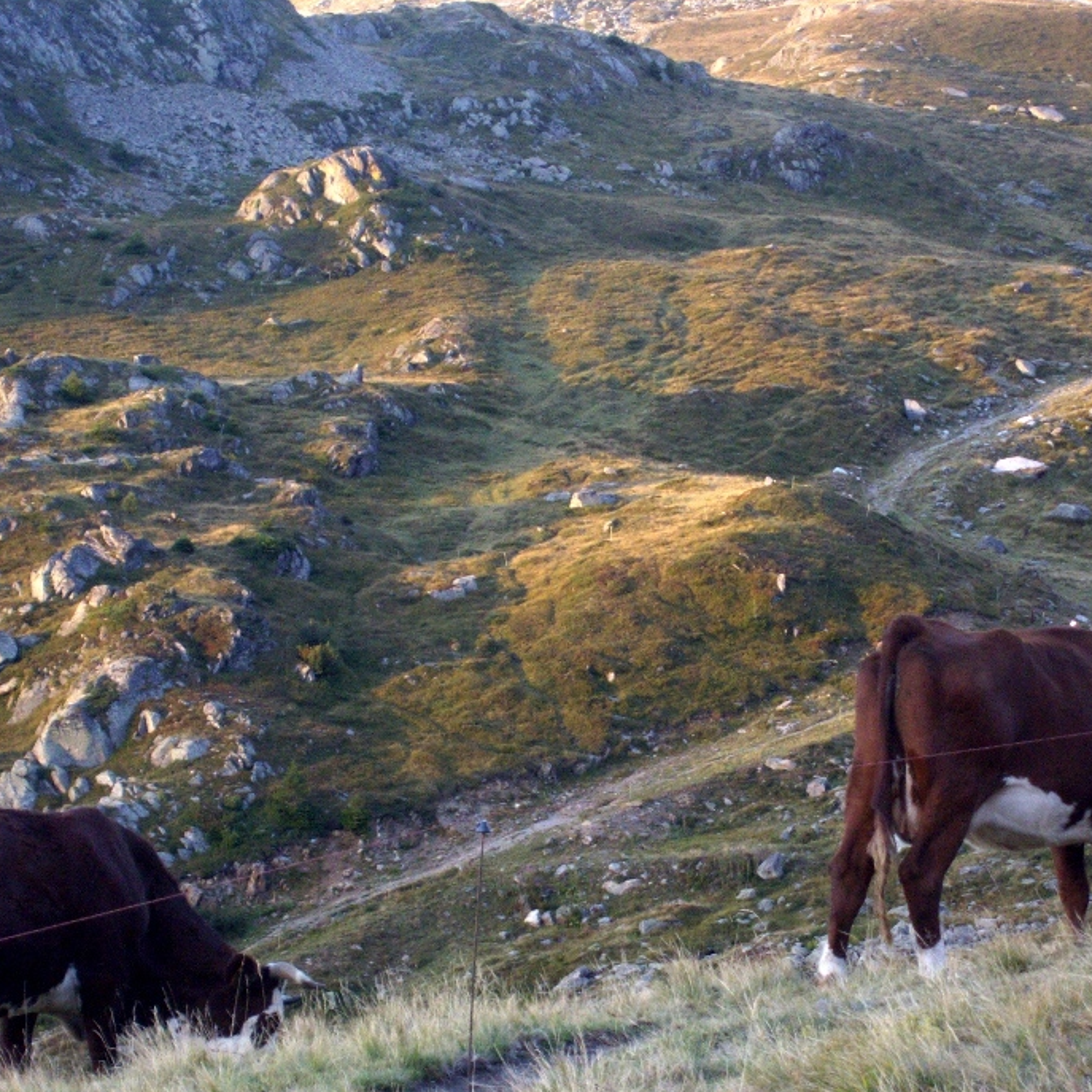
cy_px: 548
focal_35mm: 128
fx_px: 4568
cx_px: 709
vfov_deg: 13.6
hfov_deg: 13.6
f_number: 4.8
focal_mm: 18
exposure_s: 1/40
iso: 320
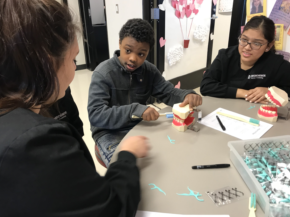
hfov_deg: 61.7
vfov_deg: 48.2
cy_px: 111
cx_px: 148
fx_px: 243
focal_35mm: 29
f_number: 1.8
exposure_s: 1/17
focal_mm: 3.99
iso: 40
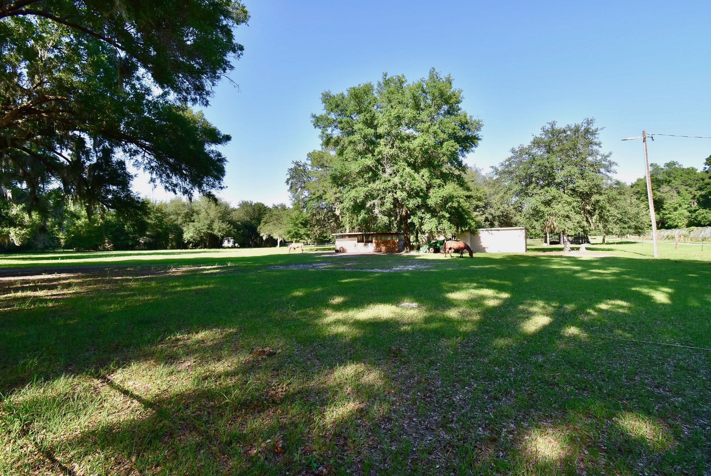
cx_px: 356
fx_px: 296
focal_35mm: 15
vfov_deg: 77.4
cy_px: 238
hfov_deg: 100.3
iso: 400
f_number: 10
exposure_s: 1/250
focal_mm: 10
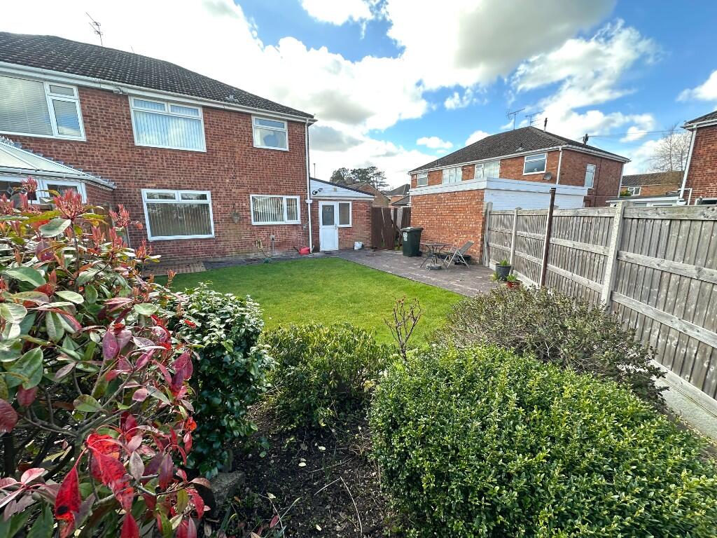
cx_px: 358
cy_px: 269
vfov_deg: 85.7
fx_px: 290
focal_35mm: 14
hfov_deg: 102.1
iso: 40
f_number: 2.2
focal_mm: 2.22
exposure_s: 1/206
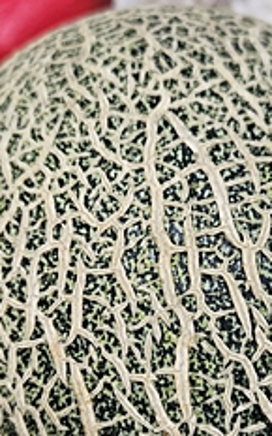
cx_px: 174
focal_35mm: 56
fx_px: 664
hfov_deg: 23.1
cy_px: 305
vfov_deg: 35.8
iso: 500
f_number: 1.8
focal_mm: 5.4
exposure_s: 1/60
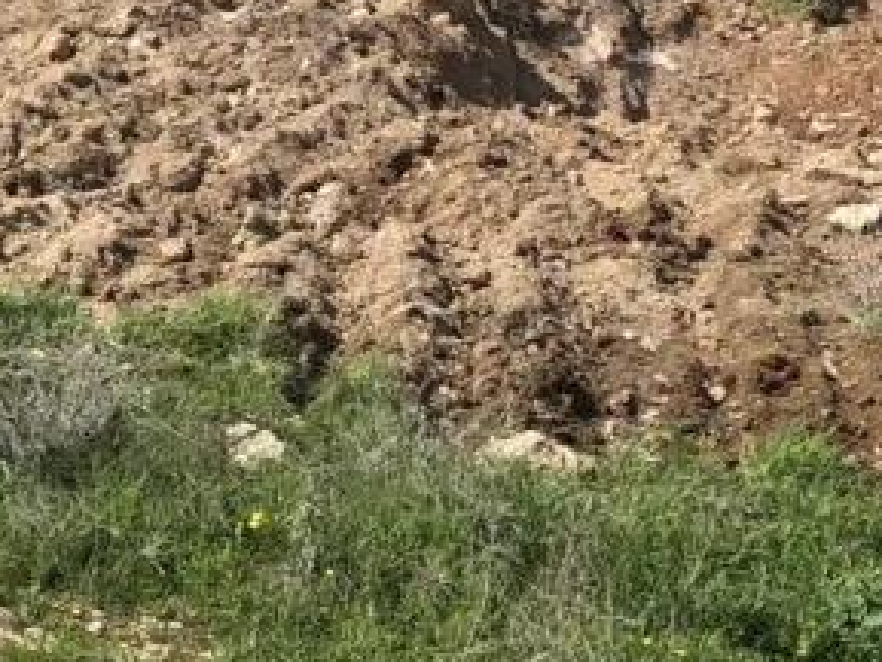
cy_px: 204
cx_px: -461
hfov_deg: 18.5
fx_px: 2371
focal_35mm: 93
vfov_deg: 15.9
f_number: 1.8
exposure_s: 1/1919
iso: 20
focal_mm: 4
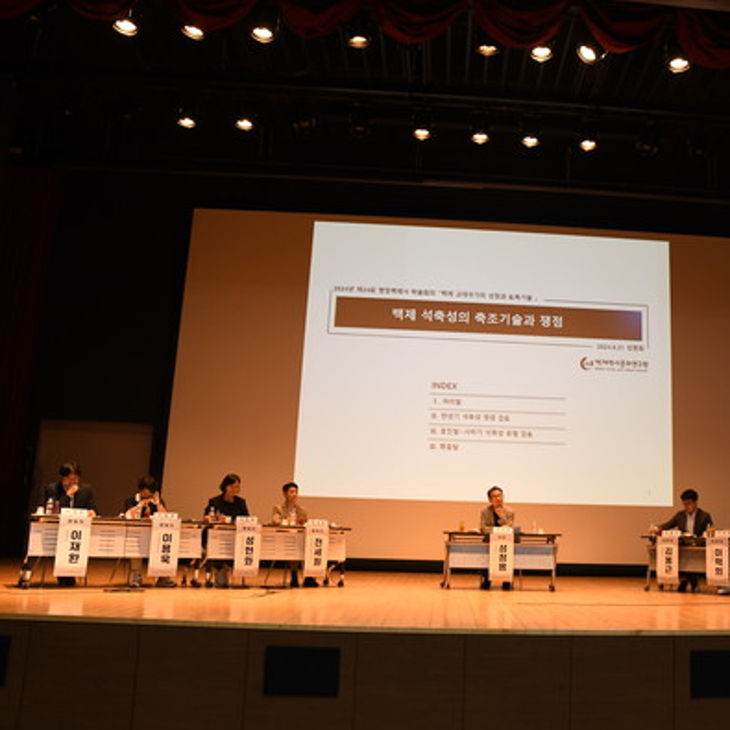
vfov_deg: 52.5
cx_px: 519
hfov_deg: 51.0
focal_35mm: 31
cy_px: 366
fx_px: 740
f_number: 5
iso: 1000
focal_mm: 16
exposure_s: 1/40
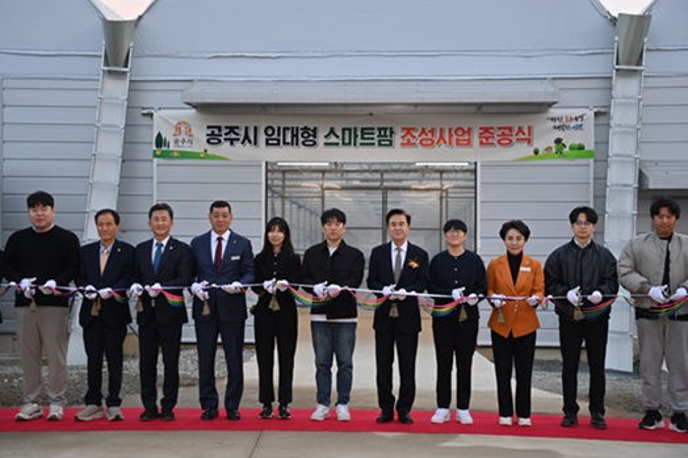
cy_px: 229
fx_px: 1070
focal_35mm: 56
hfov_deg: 35.7
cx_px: 344
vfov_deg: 24.2
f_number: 3.5
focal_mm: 56
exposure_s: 1/200
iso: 200
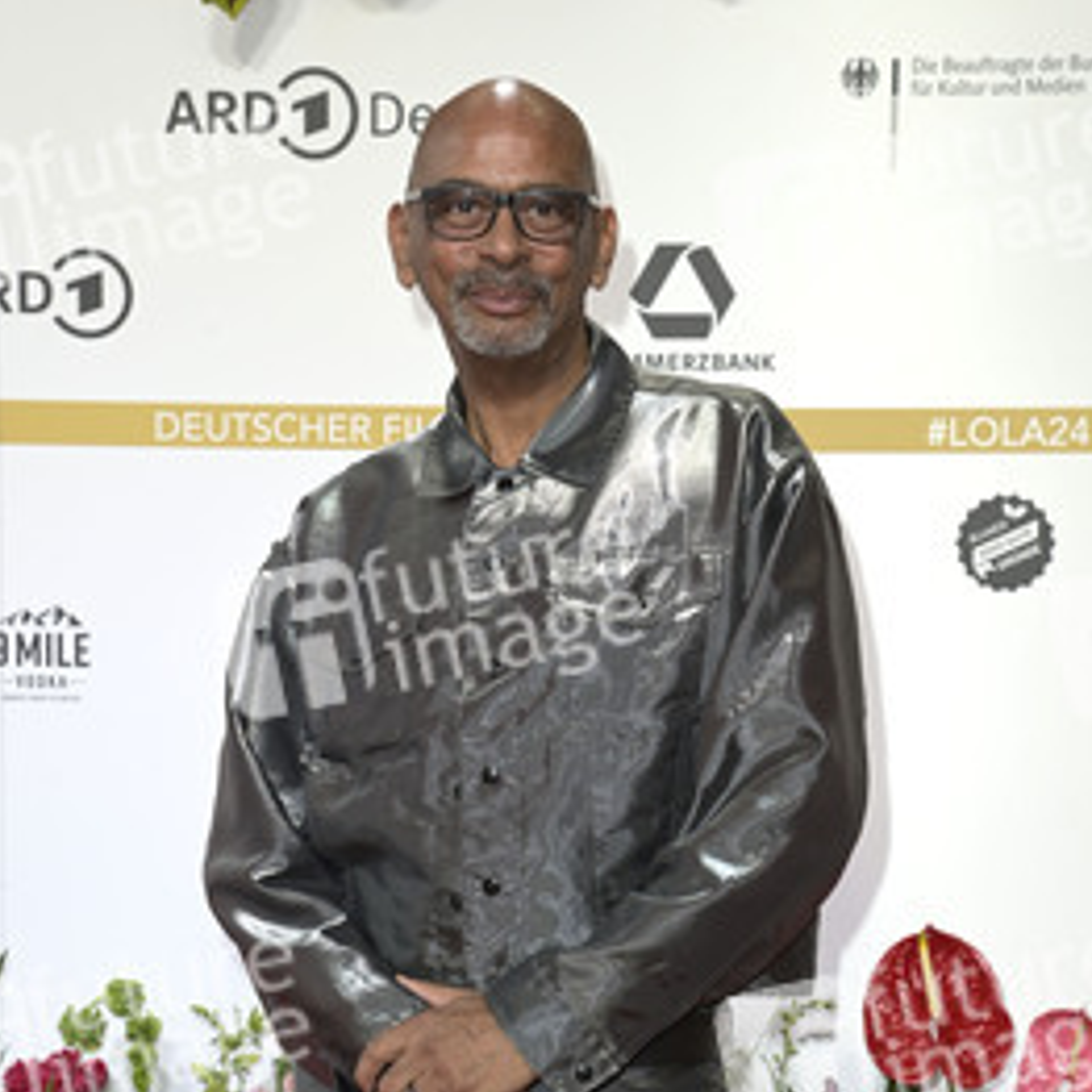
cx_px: 550
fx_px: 3926
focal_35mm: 110
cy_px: 829
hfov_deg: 15.8
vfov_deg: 15.8
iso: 640
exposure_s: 1/250
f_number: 6.3
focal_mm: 85
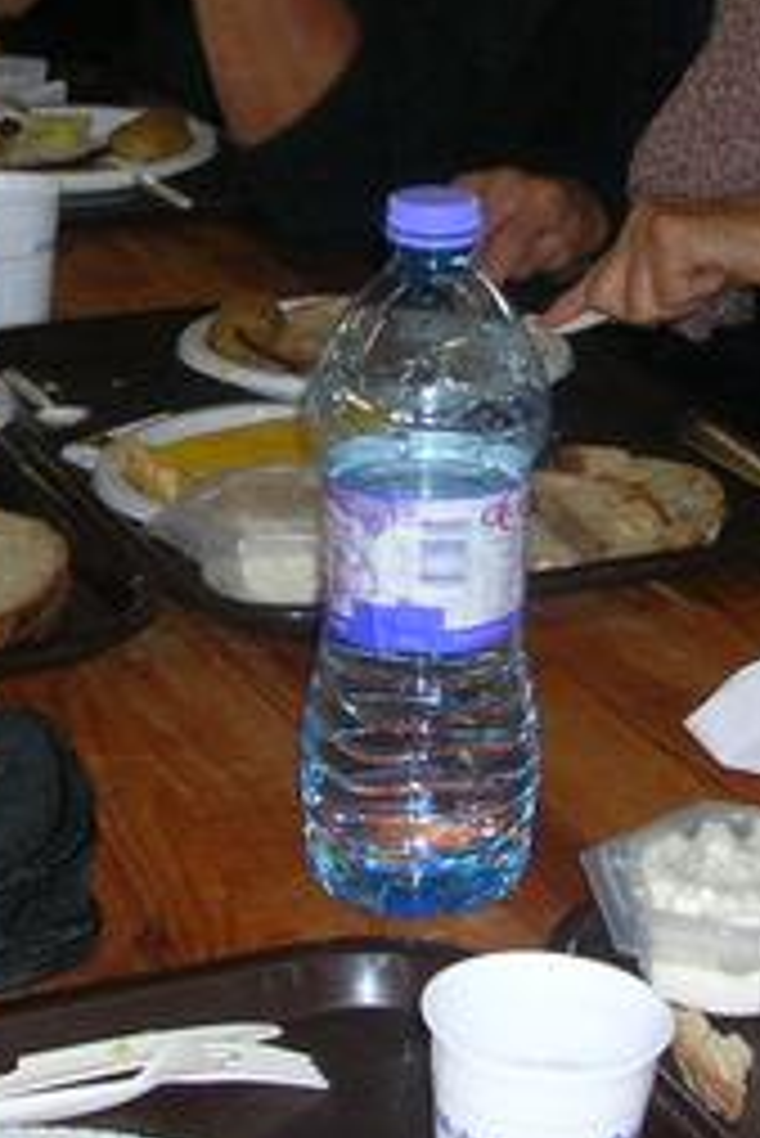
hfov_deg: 14.9
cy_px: 324
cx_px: 508
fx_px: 2909
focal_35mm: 92
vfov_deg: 22.0
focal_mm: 5.8
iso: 50
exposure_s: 1/60.1
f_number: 2.8
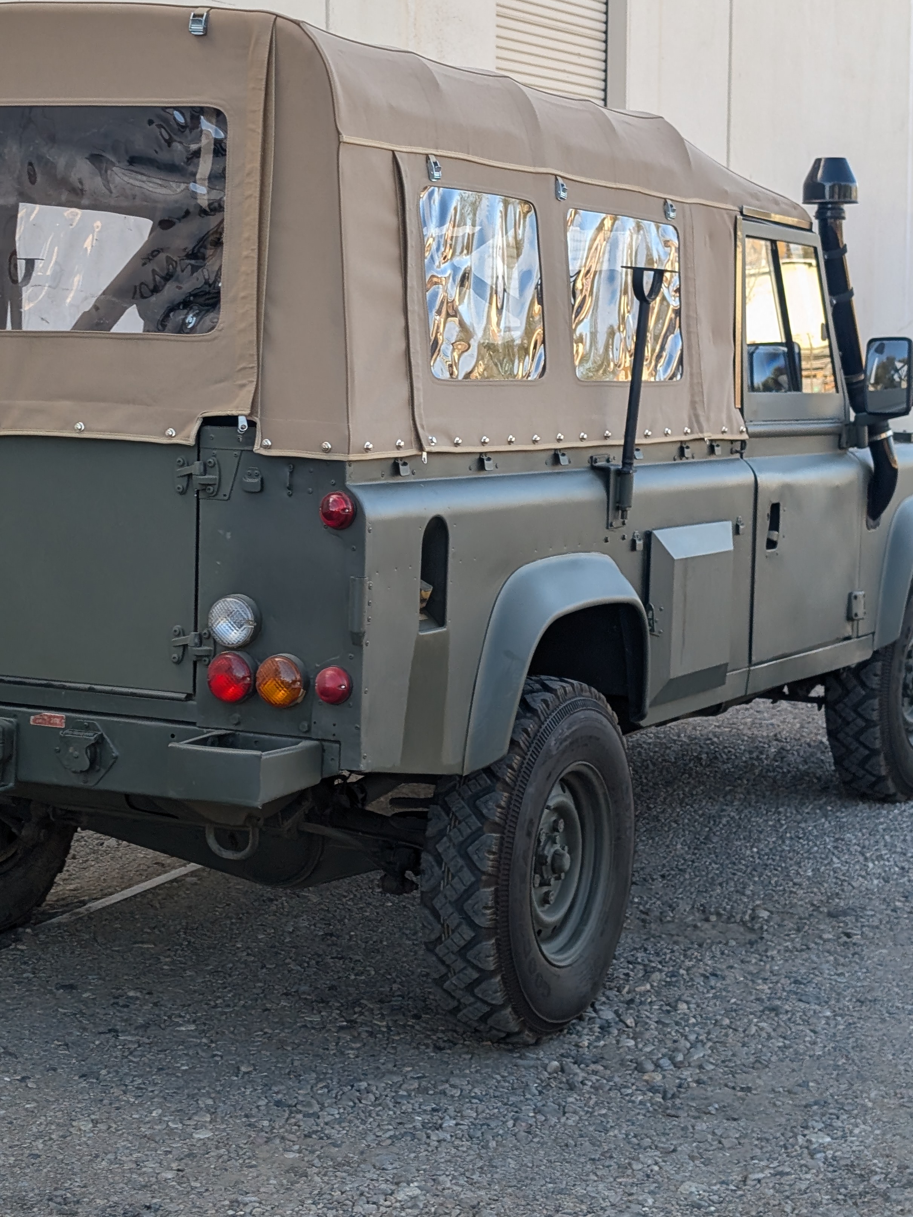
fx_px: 2180
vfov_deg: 31.2
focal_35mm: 62
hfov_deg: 23.6
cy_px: 527
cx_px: 350
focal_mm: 6.9
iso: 28
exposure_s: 1/260
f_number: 1.68
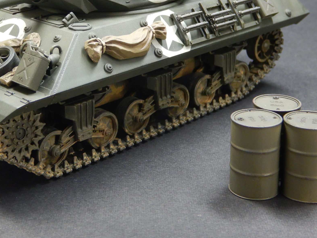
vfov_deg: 20.2
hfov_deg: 26.9
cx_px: 103
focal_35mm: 72
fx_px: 659
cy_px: 48
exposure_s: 1/30
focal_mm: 7.8
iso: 250
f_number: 4.3
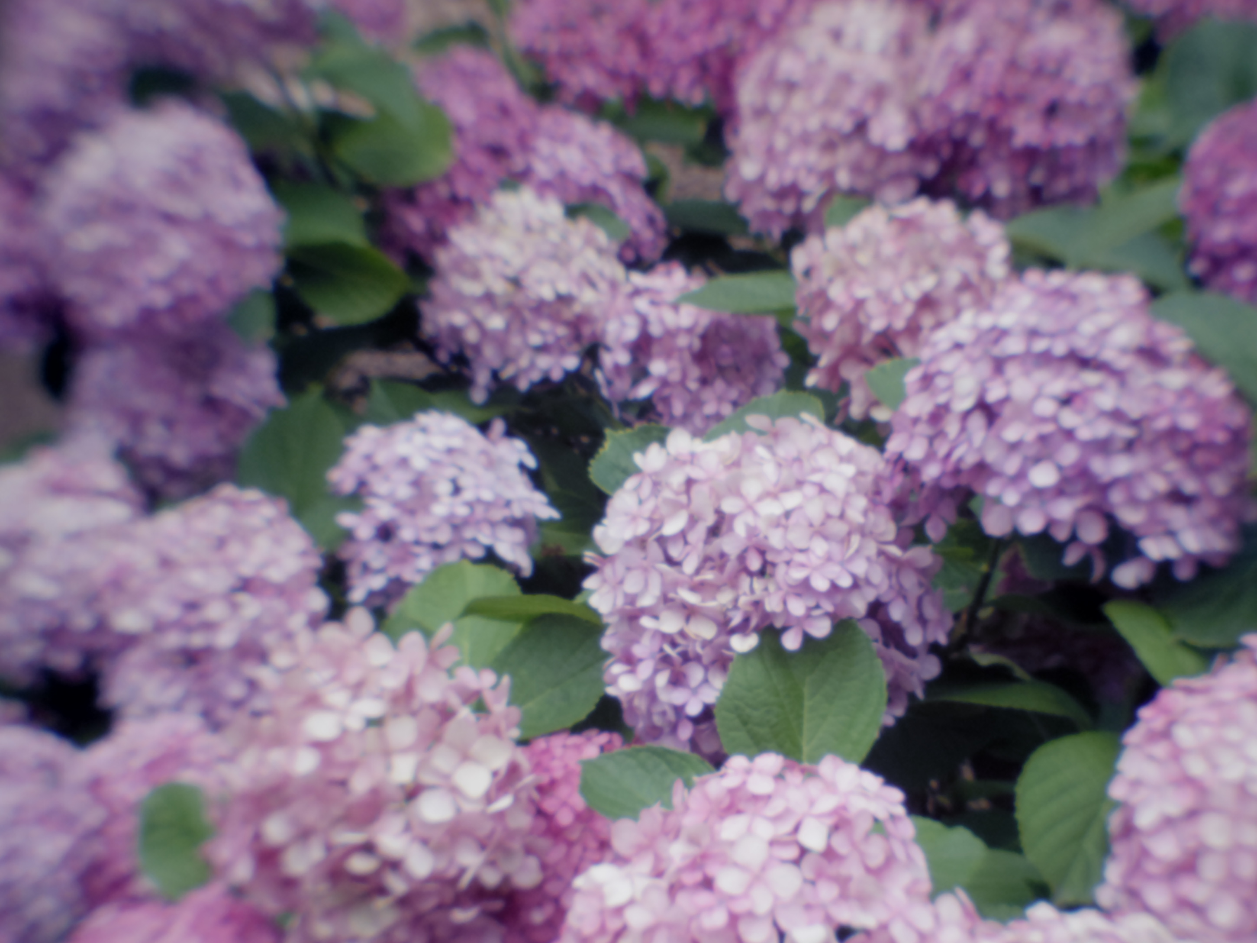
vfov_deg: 20.1
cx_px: 714
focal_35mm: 73
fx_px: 2651
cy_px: 603
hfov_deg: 26.7
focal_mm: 11.5
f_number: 9
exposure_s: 1/100
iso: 200
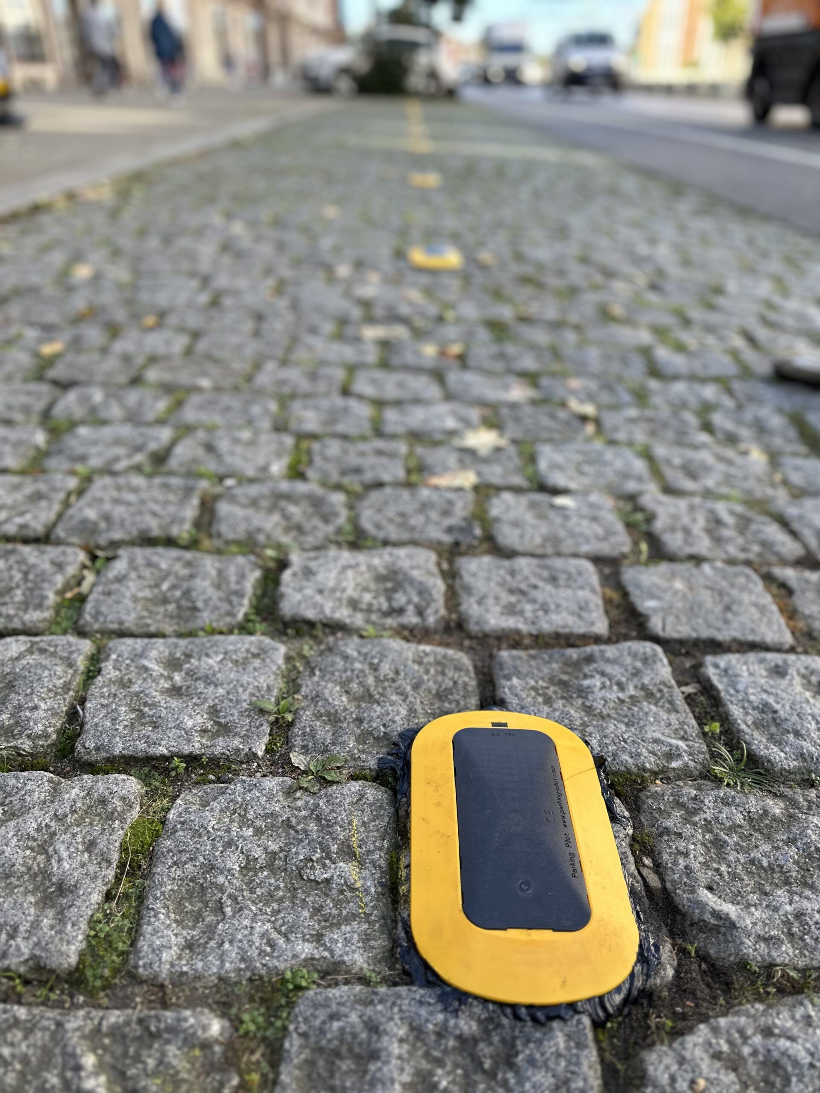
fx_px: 758
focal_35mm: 24
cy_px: 546
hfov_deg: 56.8
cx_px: 410
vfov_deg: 71.6
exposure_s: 1/516
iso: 80
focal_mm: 6.86
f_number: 1.78
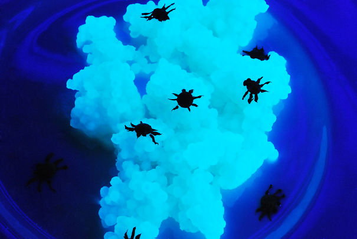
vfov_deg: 16.6
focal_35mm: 82
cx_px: 178
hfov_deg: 24.6
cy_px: 120
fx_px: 819
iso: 1600
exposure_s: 2.5
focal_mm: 55
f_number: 16
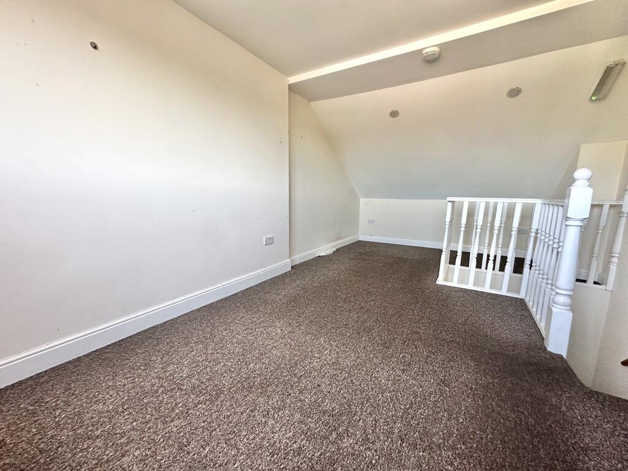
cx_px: 314
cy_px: 236
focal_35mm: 14
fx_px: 254
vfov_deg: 85.7
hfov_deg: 102.1
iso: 200
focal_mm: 2.22
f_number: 2.2
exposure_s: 1/100
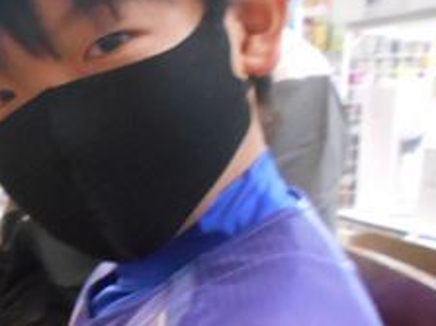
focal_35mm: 70
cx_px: -25
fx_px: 881
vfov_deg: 20.3
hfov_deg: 26.0
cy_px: 334
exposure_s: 1/30
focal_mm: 4.6
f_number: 3.2
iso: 800
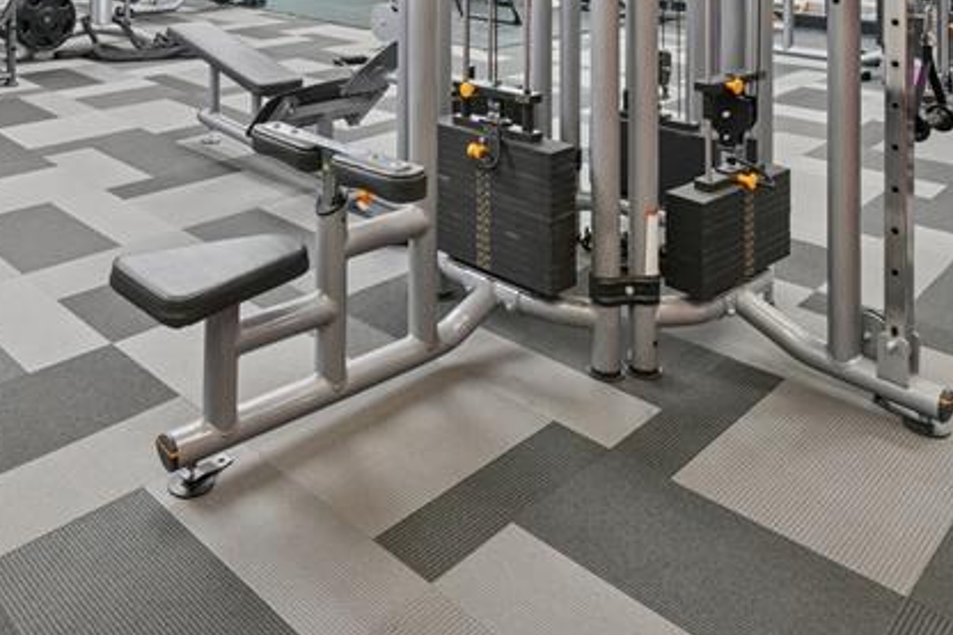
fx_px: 847
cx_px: 351
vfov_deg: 33.5
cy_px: -124
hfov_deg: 57.9
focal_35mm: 32
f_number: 8
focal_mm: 13
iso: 400
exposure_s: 1/5
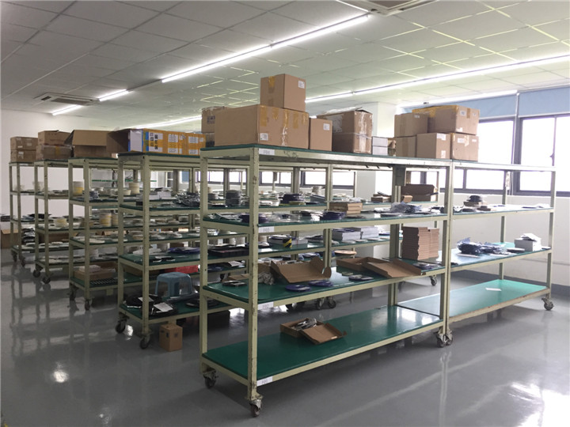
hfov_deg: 61.7
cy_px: 214
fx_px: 478
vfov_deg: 48.2
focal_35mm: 29
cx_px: 285
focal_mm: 4.15
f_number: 2.2
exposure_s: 1/33
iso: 64
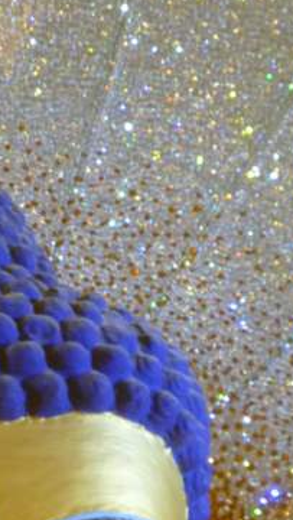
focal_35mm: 881
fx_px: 12146
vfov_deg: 2.4
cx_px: -64
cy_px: 524
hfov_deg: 1.4
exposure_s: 1/20
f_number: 5.9
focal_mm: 65
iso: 800
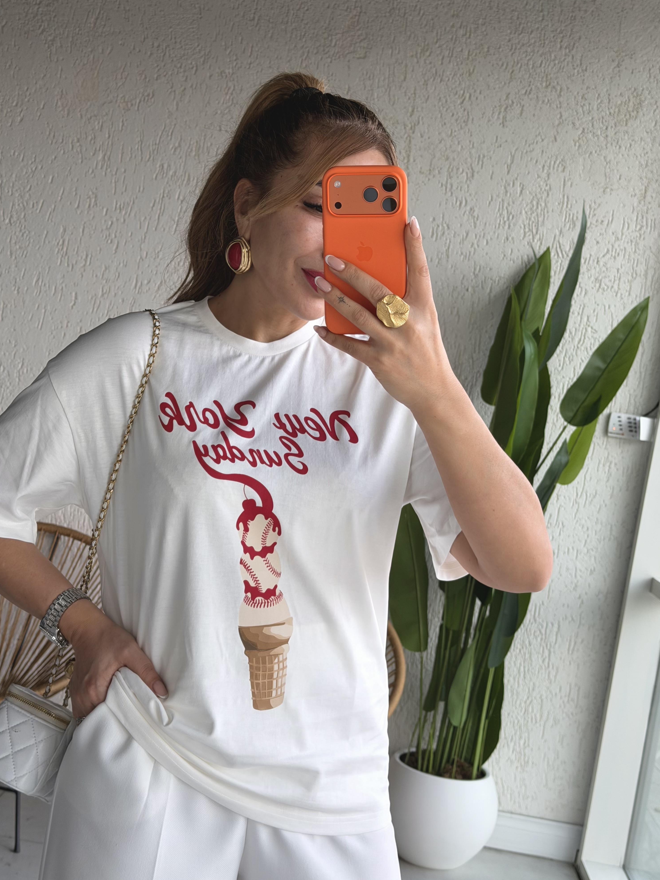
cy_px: 436
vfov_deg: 38.9
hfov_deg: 29.7
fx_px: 1246
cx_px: 328
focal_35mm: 49
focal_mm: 6.76
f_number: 1.78
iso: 50
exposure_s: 1/121
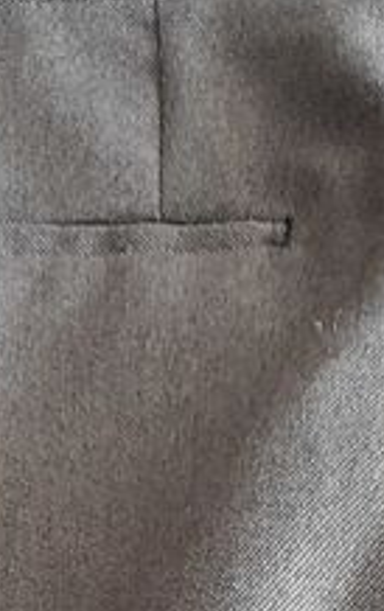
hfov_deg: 10.0
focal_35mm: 131
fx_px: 2185
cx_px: 294
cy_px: 1211
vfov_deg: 13.6
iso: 400
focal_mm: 4
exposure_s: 1/33
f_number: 1.8
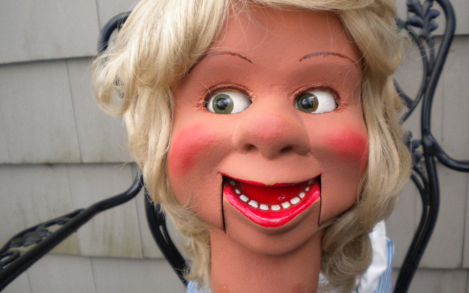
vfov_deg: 33.6
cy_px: 153
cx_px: 233
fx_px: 486
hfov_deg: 51.5
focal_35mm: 38
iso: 305
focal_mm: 6.3
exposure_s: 1/470
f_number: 3.1
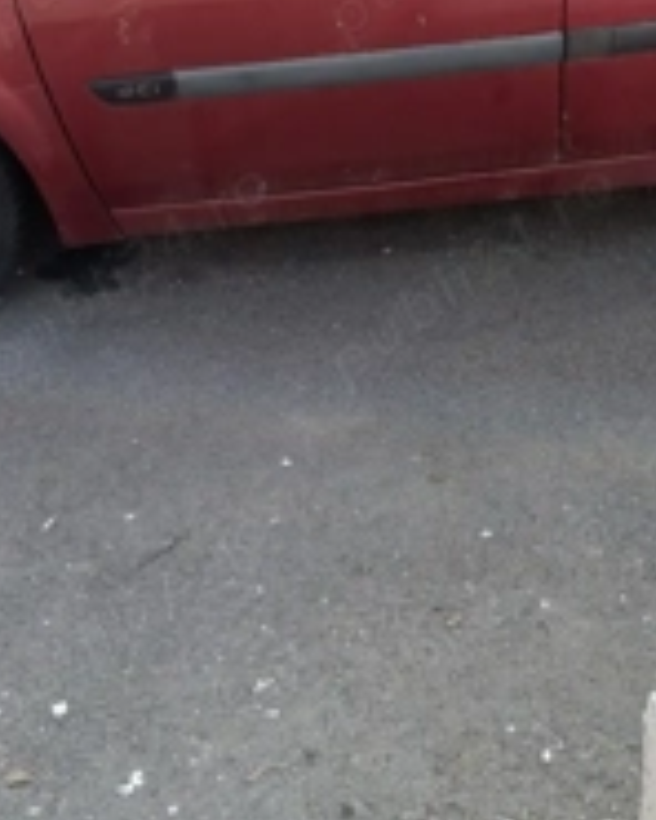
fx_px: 1383
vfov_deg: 32.9
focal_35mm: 57
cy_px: 328
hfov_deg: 26.0
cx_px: 558
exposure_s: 1/100
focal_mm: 4
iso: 20
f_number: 1.8
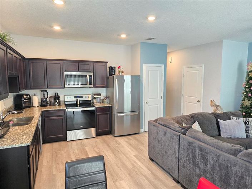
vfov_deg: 58.8
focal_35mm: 23
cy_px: 94
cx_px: 126
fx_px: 167
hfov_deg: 74.0
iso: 500
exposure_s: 1/120
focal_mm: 6.3
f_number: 1.7
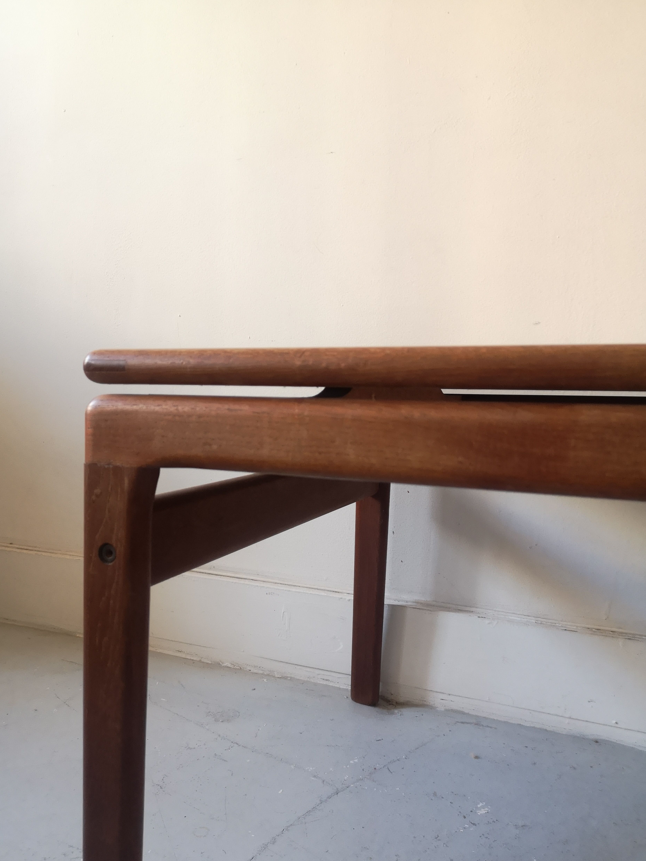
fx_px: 697
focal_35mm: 28
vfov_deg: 63.4
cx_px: 317
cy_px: 440
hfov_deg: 49.7
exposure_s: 1/33.3
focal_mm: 3.95
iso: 250
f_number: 1.8
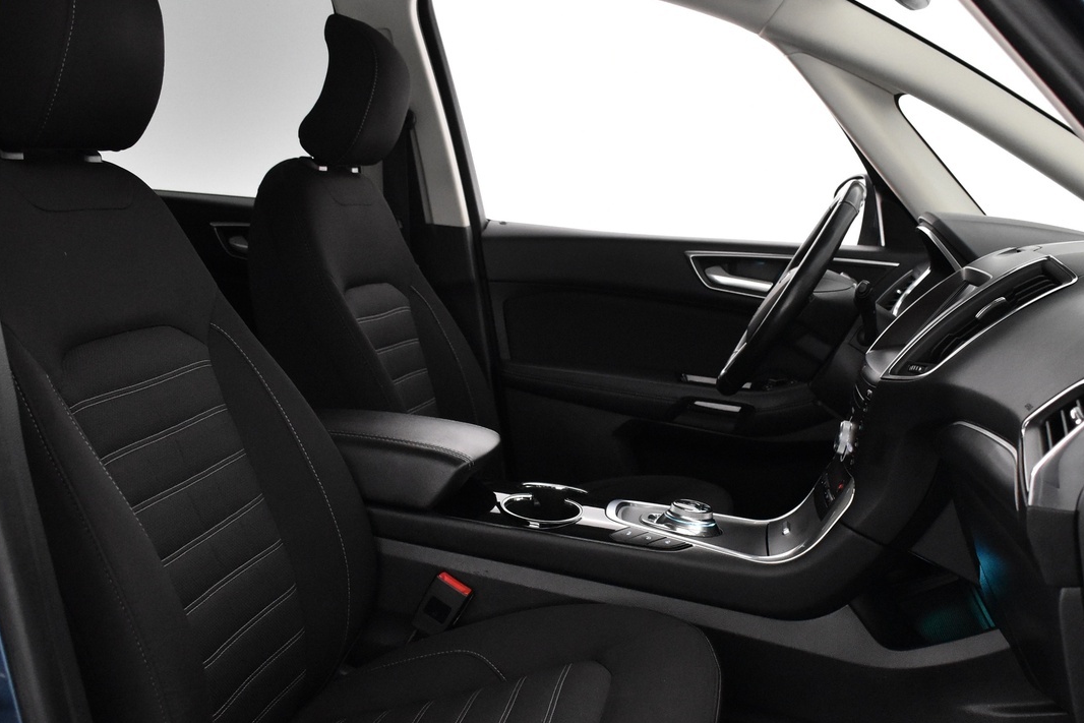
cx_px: 592
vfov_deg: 32.4
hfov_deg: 47.3
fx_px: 1235
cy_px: 468
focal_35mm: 41
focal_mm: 18
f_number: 4
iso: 3200
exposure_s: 1/60
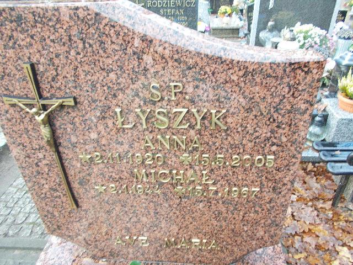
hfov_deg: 67.3
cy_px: 132
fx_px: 265
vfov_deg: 53.1
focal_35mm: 26
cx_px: 176
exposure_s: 1/25
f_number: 3.2
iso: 140
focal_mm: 4.6
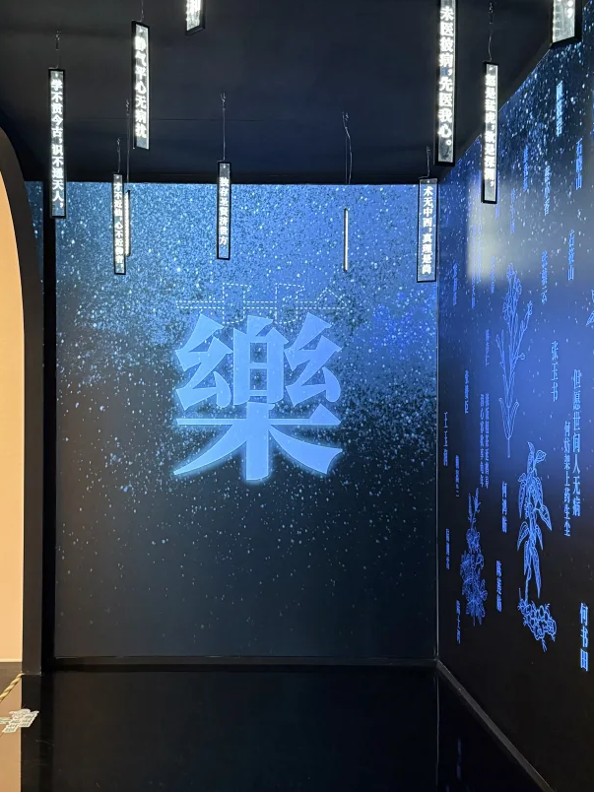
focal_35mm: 43
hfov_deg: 33.5
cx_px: 243
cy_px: 426
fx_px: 984
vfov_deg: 43.8
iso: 800
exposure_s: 1/44
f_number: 1.78
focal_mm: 6.76
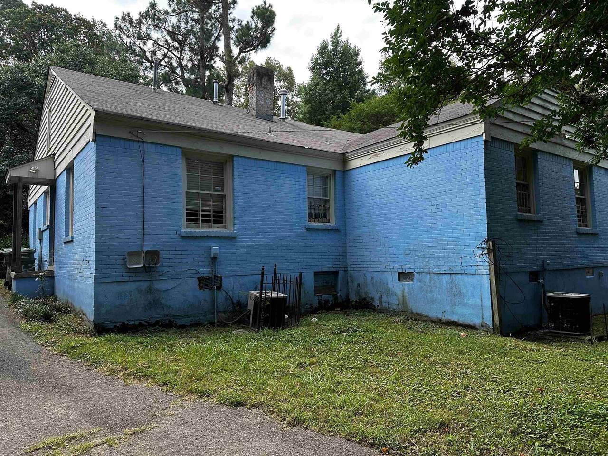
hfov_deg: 71.6
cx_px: 304
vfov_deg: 56.8
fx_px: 422
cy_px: 228
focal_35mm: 24
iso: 80
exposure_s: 1/558
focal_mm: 6.86
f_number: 1.78
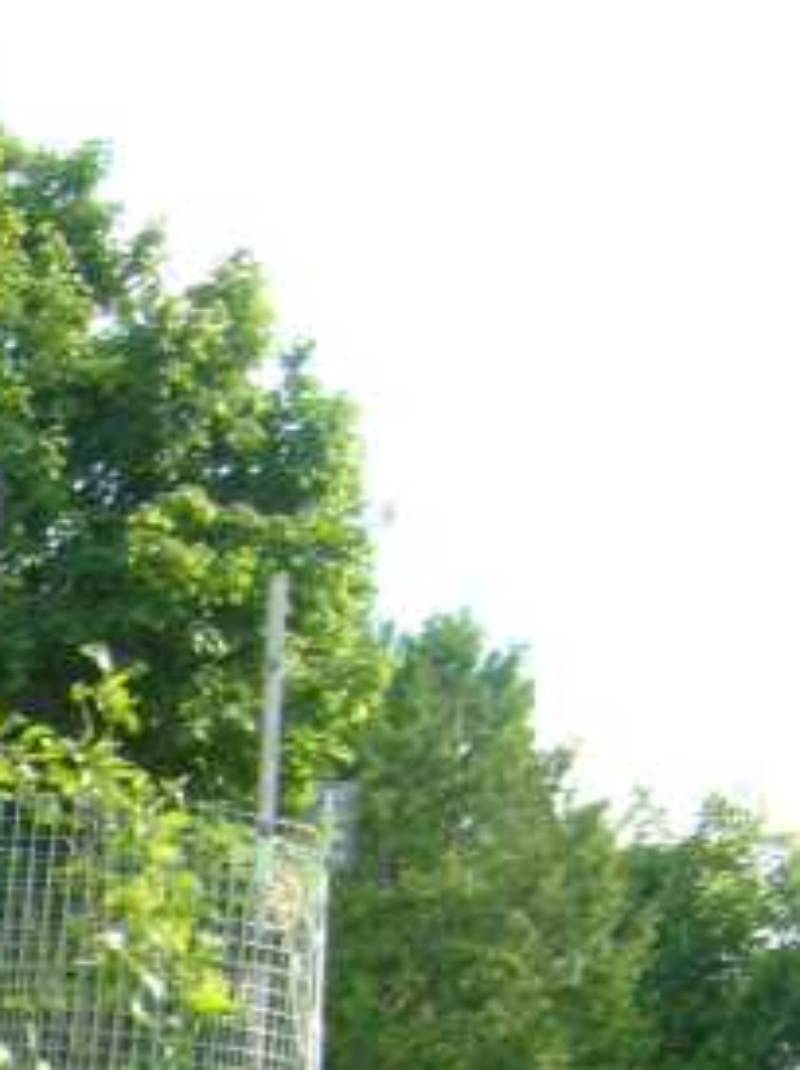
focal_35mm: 131
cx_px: -558
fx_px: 4043
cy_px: 1824
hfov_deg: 10.7
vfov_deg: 13.7
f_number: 2.8
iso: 100
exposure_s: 1/200
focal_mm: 5.8
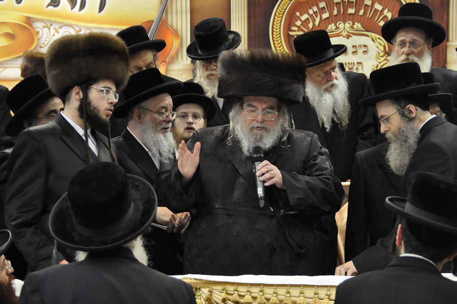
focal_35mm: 129
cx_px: 228
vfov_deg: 10.6
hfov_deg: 15.9
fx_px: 1636
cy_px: 152
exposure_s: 1/40
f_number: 5.6
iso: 2000
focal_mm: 86
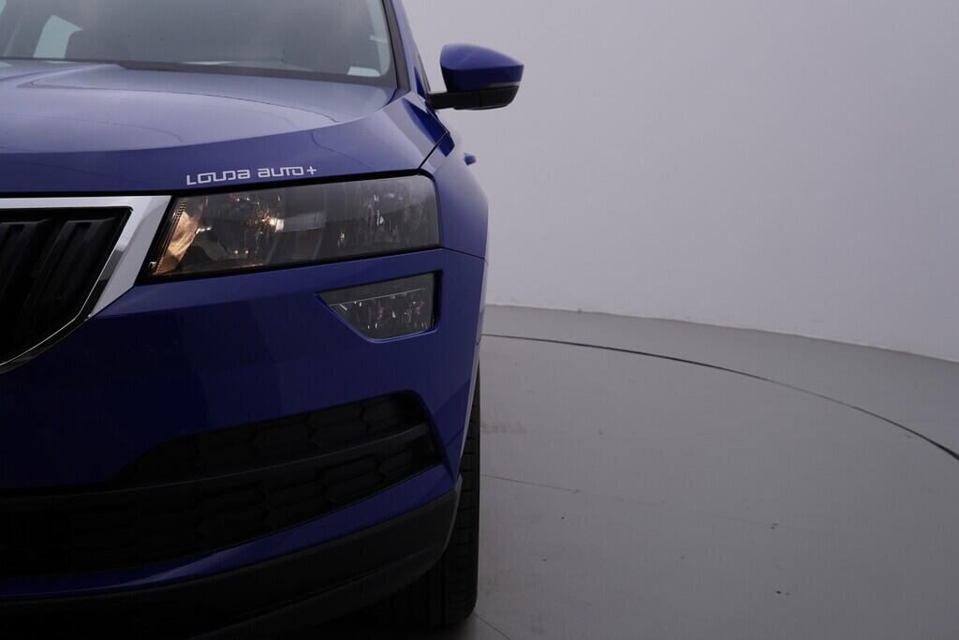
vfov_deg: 36.9
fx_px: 959
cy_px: 320
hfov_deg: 53.1
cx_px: 480
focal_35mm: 36
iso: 125
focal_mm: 24
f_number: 5
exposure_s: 1/125
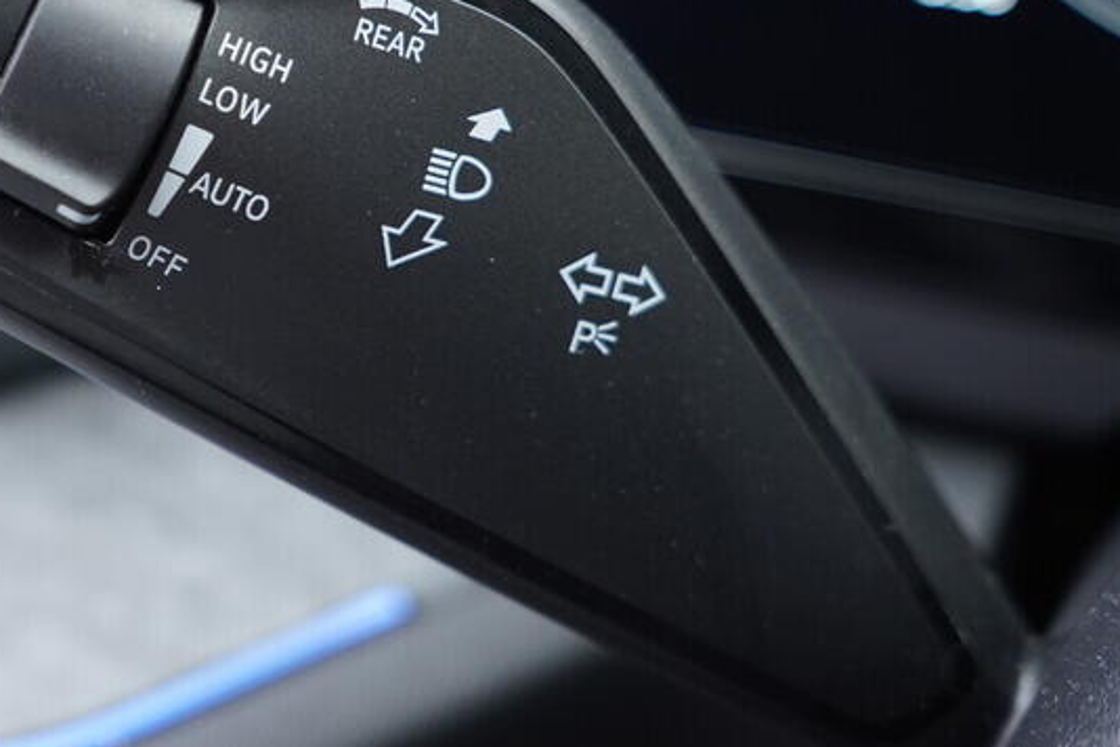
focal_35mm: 69
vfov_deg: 19.5
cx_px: 239
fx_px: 2146
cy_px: 119
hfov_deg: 28.7
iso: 400
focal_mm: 24
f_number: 2.8
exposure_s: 1/40
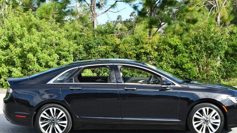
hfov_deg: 30.1
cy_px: 70
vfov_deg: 17.2
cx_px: 124
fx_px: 440
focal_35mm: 70
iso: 200
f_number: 8
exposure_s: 1/250
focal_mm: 29
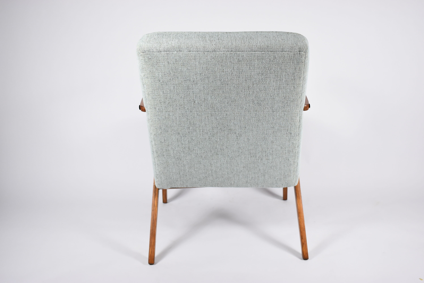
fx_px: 477
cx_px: 212
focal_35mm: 40
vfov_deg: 33.1
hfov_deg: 47.9
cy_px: 142
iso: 800
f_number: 5
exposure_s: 1/125
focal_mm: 27
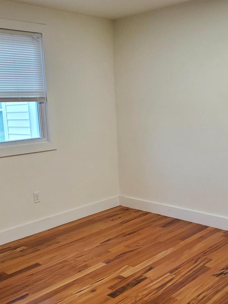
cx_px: 119
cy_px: 187
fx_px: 360
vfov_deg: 45.4
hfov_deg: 35.1
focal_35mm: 41
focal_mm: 4.3
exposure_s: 1/60
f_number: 1.5
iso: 200
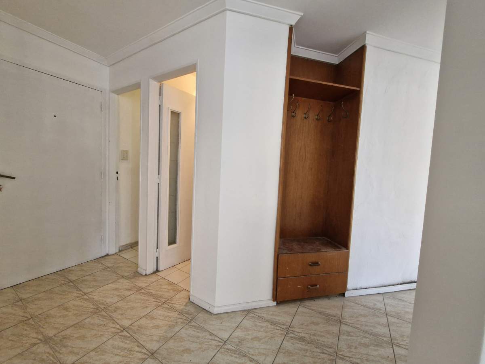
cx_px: 242
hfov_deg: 106.2
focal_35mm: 13
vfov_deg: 89.9
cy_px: 182
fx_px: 182
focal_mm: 1.74
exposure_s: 1/50
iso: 400
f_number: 2.2
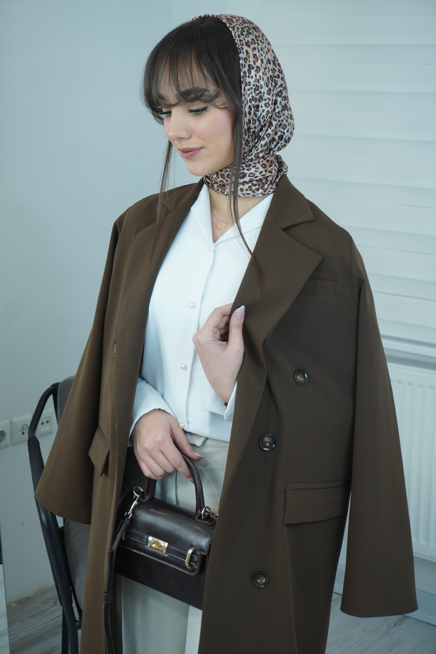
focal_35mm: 58
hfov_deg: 23.2
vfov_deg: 34.2
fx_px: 1063
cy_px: 327
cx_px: 218
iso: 320
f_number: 5.6
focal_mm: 39
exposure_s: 1/100
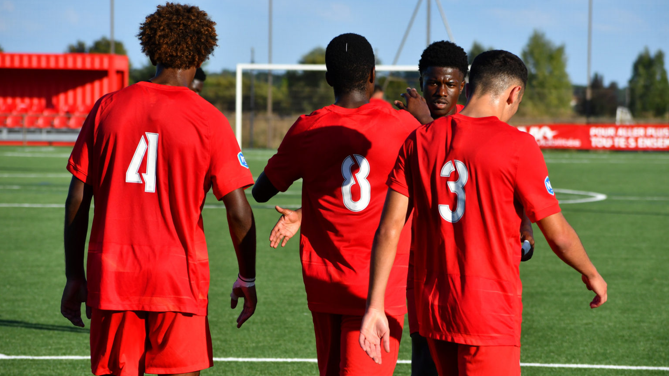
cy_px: 182
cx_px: 335
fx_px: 3637
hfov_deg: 10.5
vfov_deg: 5.9
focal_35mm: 205
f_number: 7.1
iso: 400
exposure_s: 1/1600
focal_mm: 130
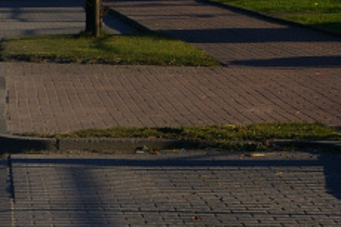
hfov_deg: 8.9
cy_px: -44
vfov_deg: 6.1
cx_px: -190
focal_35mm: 225
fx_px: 2127
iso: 200
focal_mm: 43
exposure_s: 1/250
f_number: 11
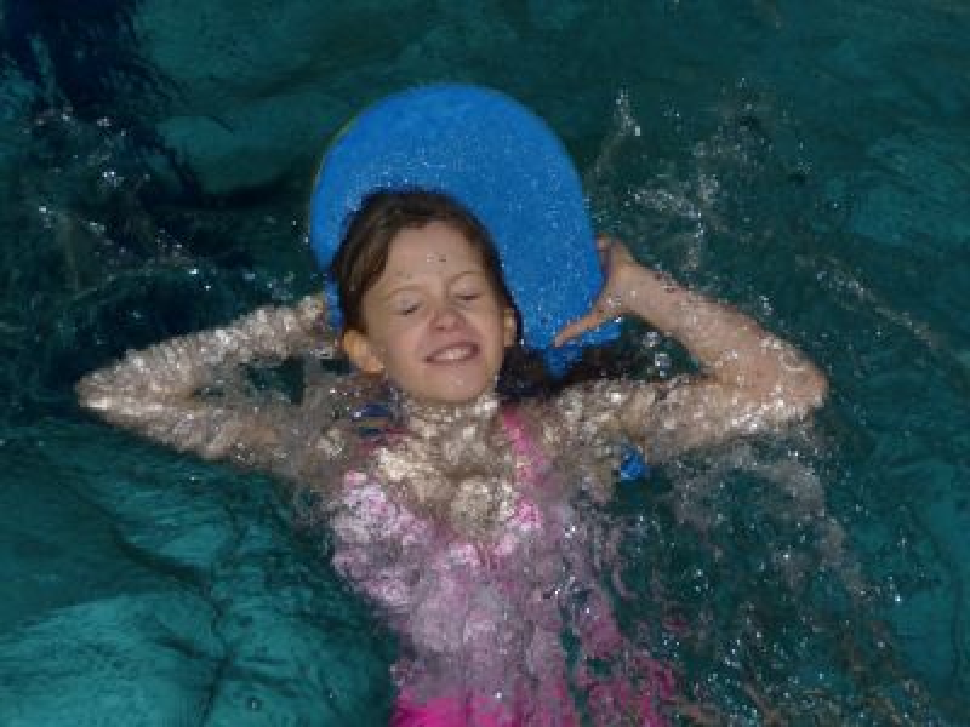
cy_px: 364
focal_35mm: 67
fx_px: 1877
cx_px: 485
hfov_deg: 29.0
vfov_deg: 21.9
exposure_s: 1/30
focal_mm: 11.3
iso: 160
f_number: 4.5
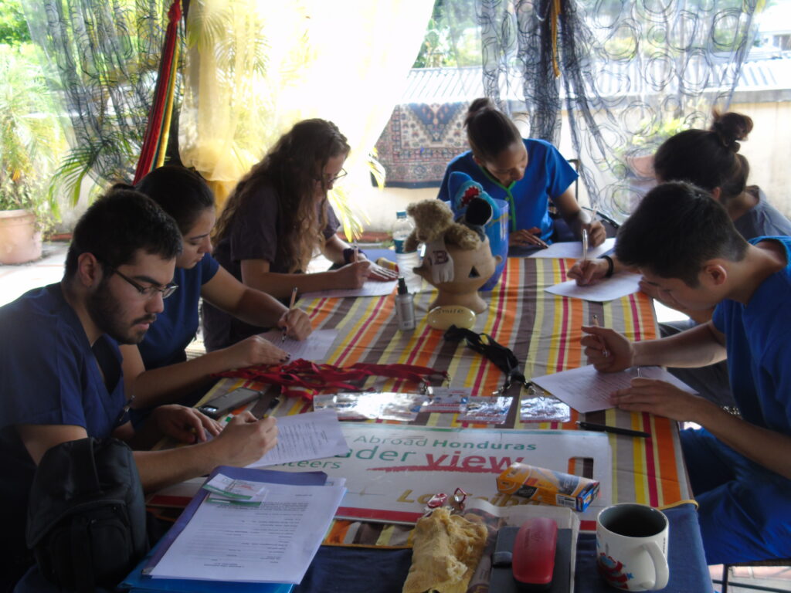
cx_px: 396
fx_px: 914
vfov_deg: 36.0
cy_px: 296
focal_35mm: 40
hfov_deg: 46.8
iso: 80
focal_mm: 7.1
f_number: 3.9
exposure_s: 1/50
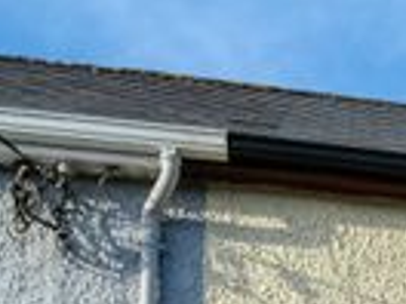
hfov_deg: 19.2
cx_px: 612
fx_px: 1044
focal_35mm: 89
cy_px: 583
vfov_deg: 14.2
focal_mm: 11.5
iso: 800
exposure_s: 1/1250
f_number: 6.4
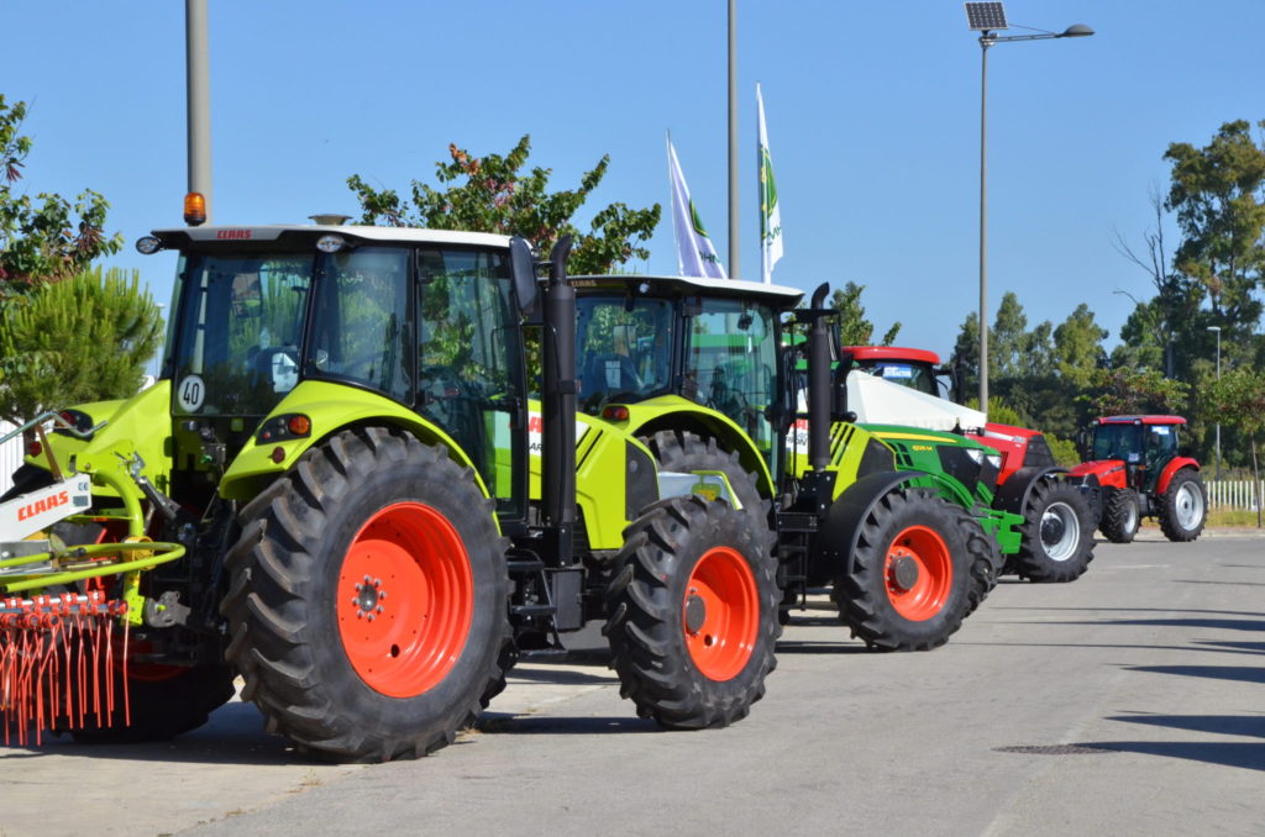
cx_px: 632
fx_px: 3945
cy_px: 418
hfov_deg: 18.2
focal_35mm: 112
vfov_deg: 12.1
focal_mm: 75
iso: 800
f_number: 14
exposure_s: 1/800
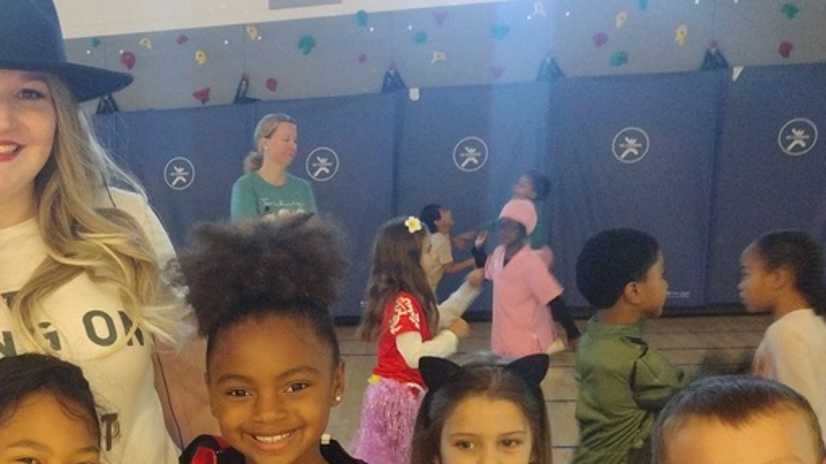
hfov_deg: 33.9
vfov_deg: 19.6
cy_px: 490
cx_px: 112
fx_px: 1292
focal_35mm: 59
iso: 866
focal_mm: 4.71
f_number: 1.7
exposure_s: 1/24
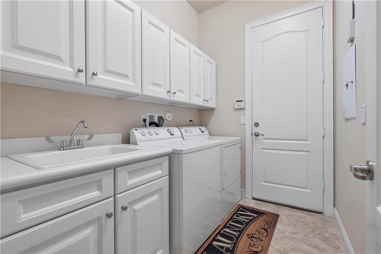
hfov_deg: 100.4
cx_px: 190
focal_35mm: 15
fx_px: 159
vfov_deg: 77.3
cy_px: 127
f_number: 9
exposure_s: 1/10
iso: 250
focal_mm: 10
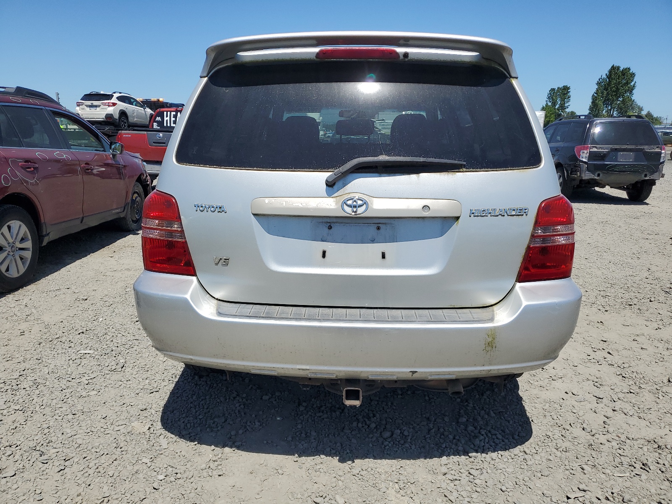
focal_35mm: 26
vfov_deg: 53.1
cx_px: 336
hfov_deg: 67.3
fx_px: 505
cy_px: 252
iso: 50
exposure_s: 1/5000
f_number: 1.5
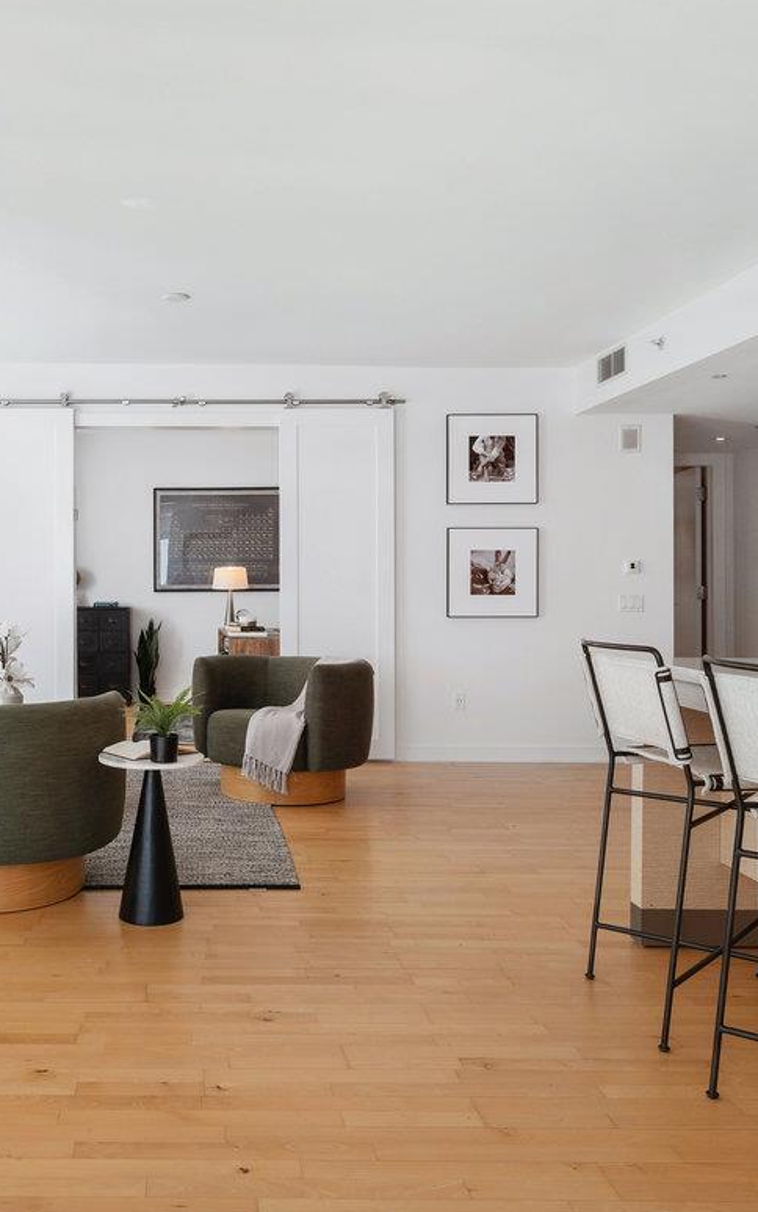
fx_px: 991
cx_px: 182
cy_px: 606
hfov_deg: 40.6
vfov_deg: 62.9
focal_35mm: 30
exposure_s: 1/20
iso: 400
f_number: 11
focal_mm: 19
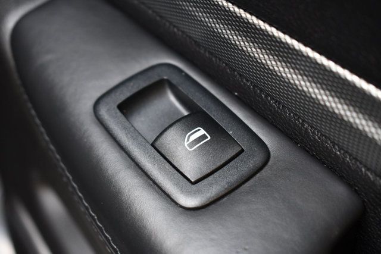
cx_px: 190
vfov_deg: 21.6
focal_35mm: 63
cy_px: 127
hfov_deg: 31.9
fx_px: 667
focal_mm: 42
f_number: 5
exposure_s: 1/250
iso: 800
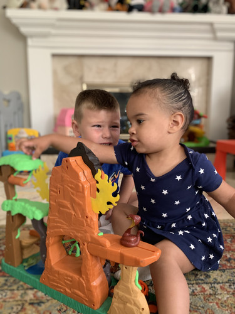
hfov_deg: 53.1
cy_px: 157
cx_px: 118
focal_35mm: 26
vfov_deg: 67.3
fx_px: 235
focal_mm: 4.25
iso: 200
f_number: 1.8
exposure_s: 1/60
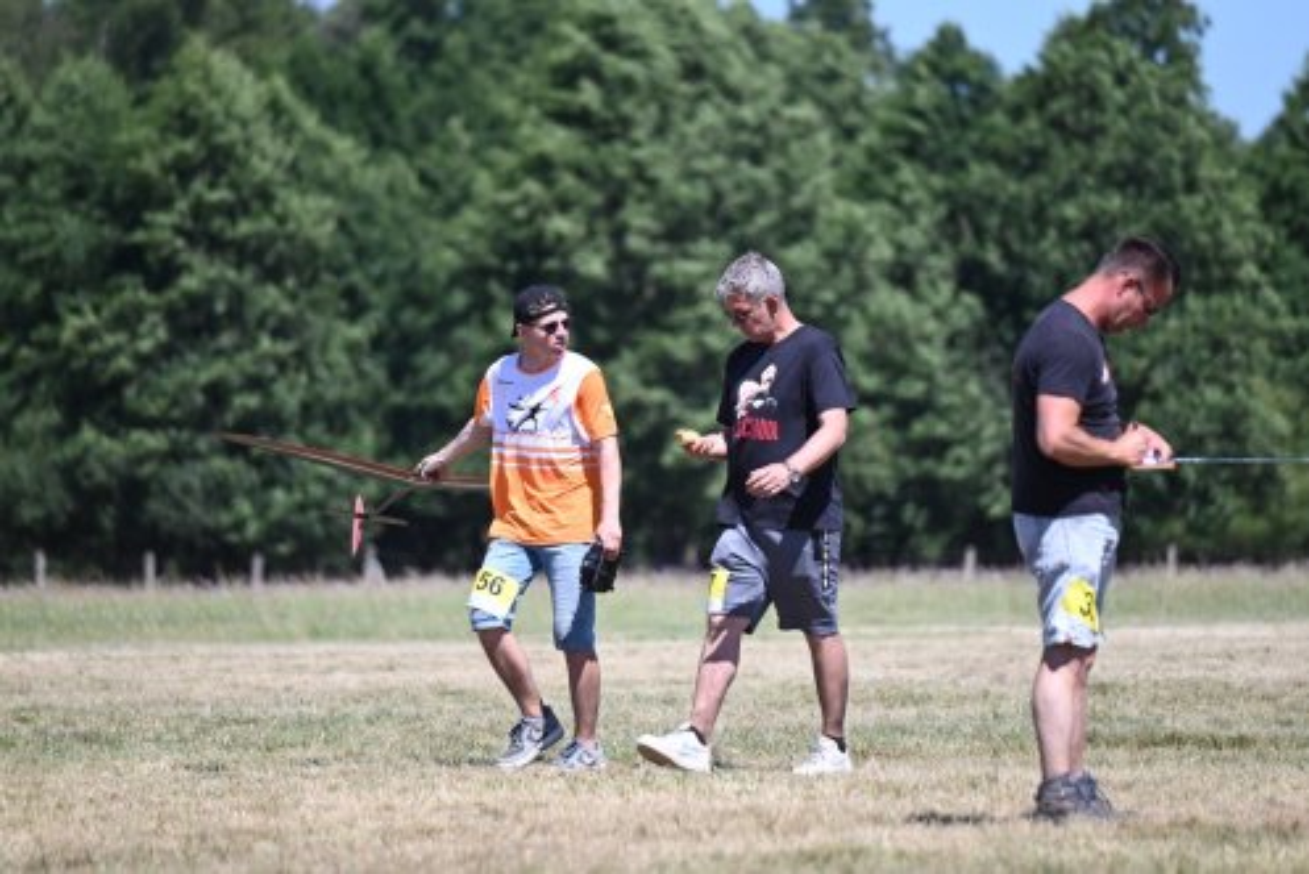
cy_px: 437
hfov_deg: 5.2
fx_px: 14552
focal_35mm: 400
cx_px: 654
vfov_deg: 3.4
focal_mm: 400
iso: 640
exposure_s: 1/2000
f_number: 6.3
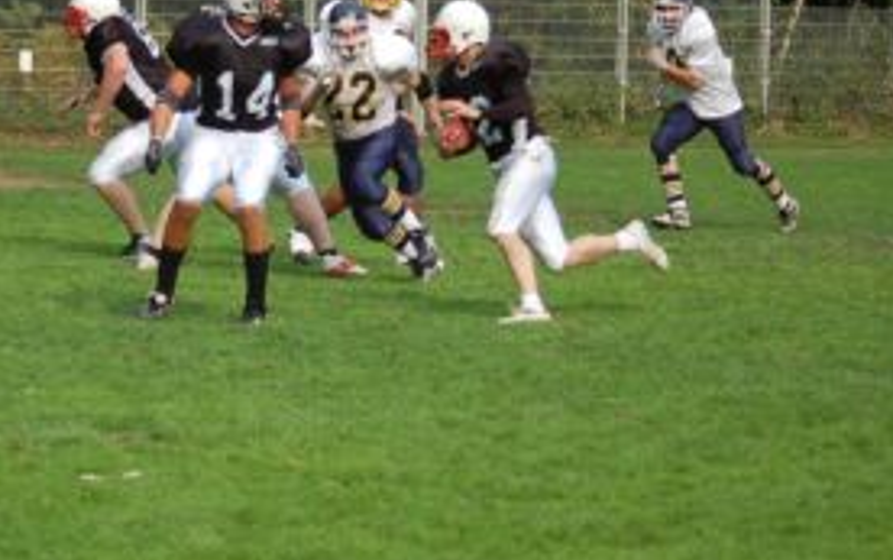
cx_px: 209
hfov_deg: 10.2
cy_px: 181
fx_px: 4993
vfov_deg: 6.4
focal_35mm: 205
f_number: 4.5
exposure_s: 1/1000
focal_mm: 82
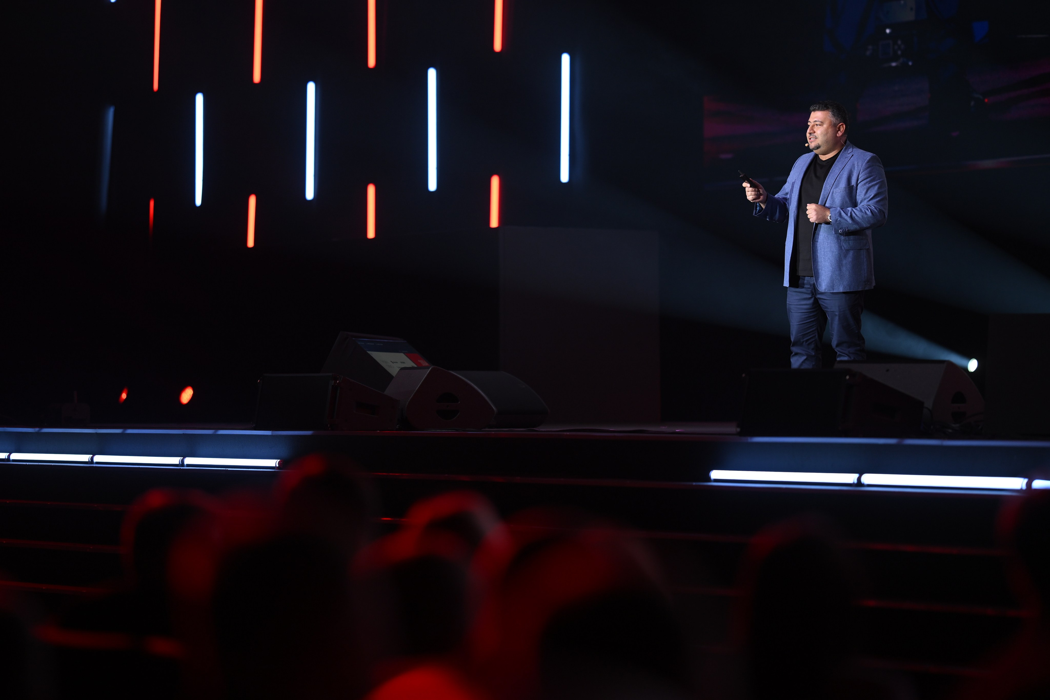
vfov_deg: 10.2
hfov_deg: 15.2
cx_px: 525
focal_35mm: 135
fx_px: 3937
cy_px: 350
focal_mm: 135
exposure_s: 1/250
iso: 400
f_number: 1.8
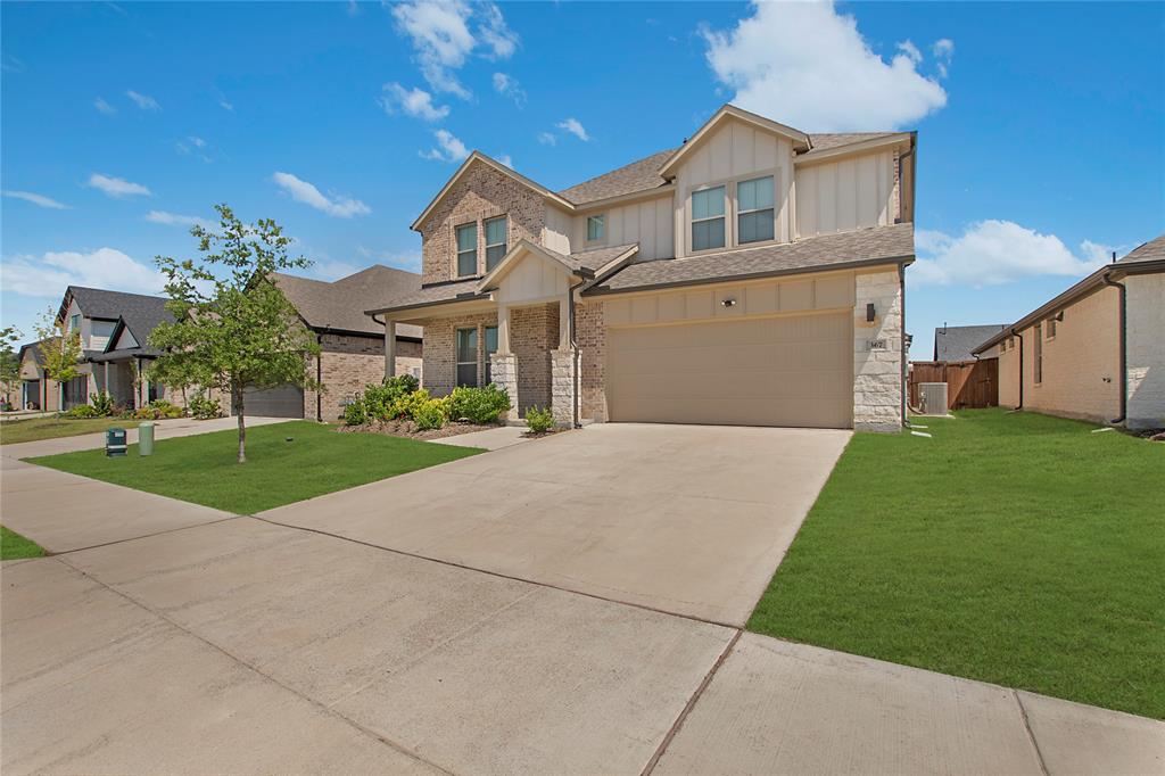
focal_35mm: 15
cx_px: 582
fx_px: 485
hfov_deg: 100.4
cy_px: 388
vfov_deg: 77.3
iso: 100
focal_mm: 10
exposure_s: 1/1000
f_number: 8
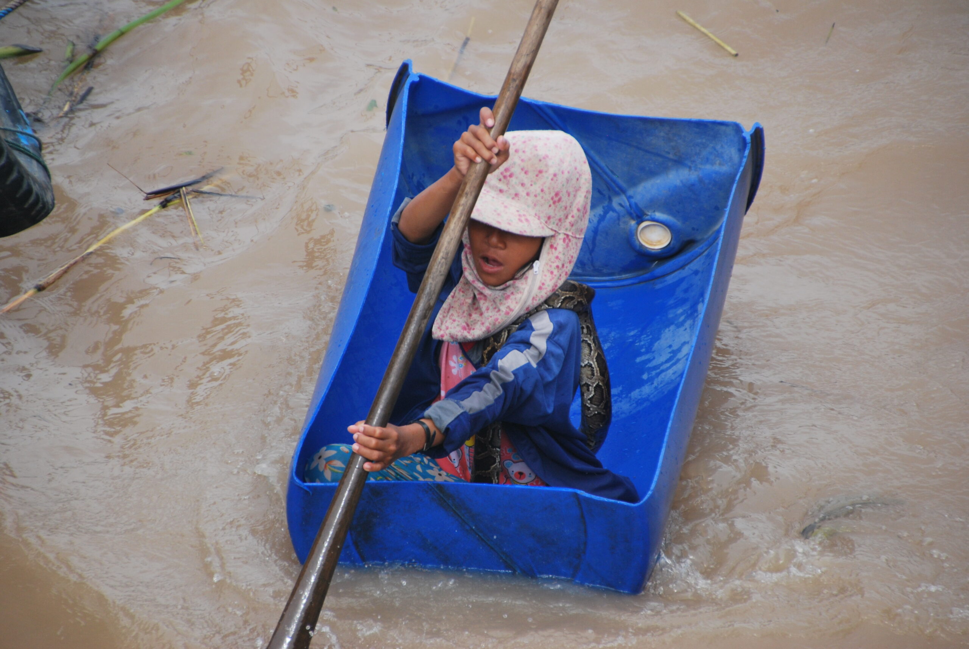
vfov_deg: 3.4
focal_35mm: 405
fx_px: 10915
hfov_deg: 5.1
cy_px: 324
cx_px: 484
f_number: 6.3
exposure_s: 1/500
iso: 360
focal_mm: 270
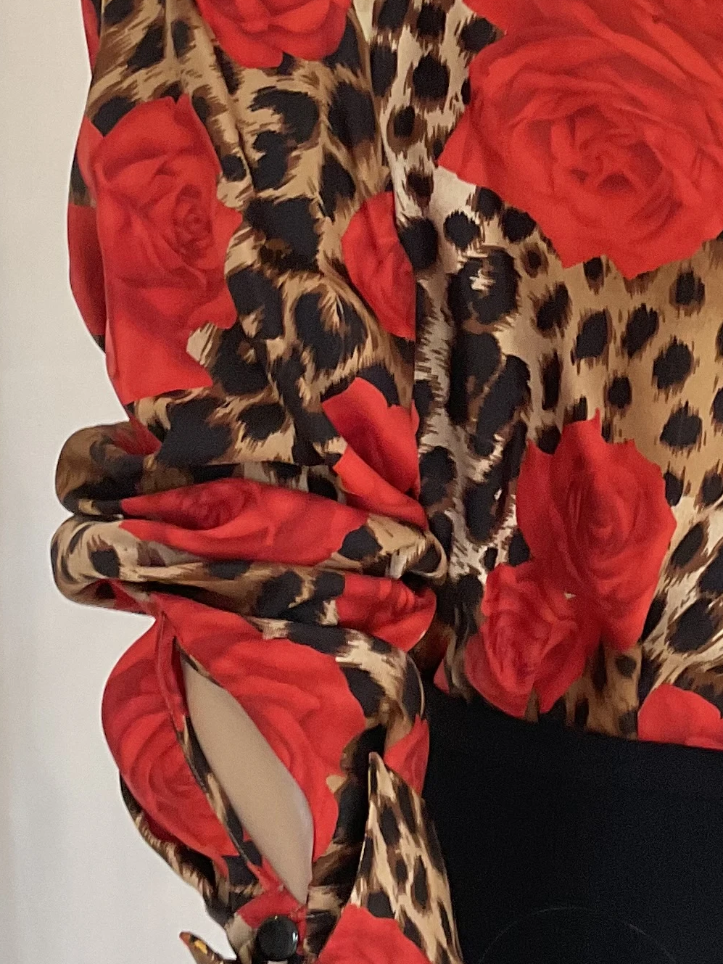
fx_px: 2450
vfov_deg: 22.0
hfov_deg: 16.6
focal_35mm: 88
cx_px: 595
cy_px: 198
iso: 50
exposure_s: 1/50
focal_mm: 3
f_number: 1.8
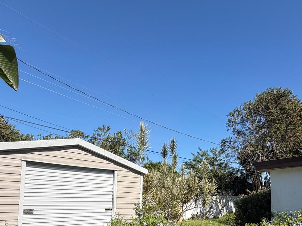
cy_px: 184
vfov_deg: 51.1
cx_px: 180
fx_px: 218
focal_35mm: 25
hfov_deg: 68.8
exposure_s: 1/779
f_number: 2.2
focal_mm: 2.22
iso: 20
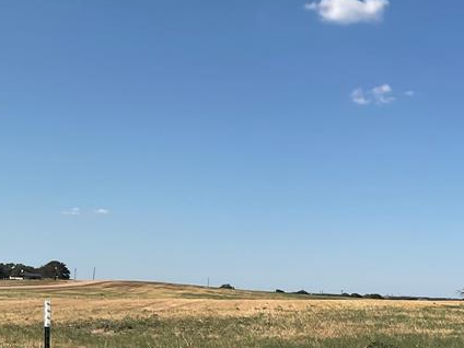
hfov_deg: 27.2
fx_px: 938
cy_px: 293
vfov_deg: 20.7
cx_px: 375
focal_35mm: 70
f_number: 1.8
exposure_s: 1/2959
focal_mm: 3
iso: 20
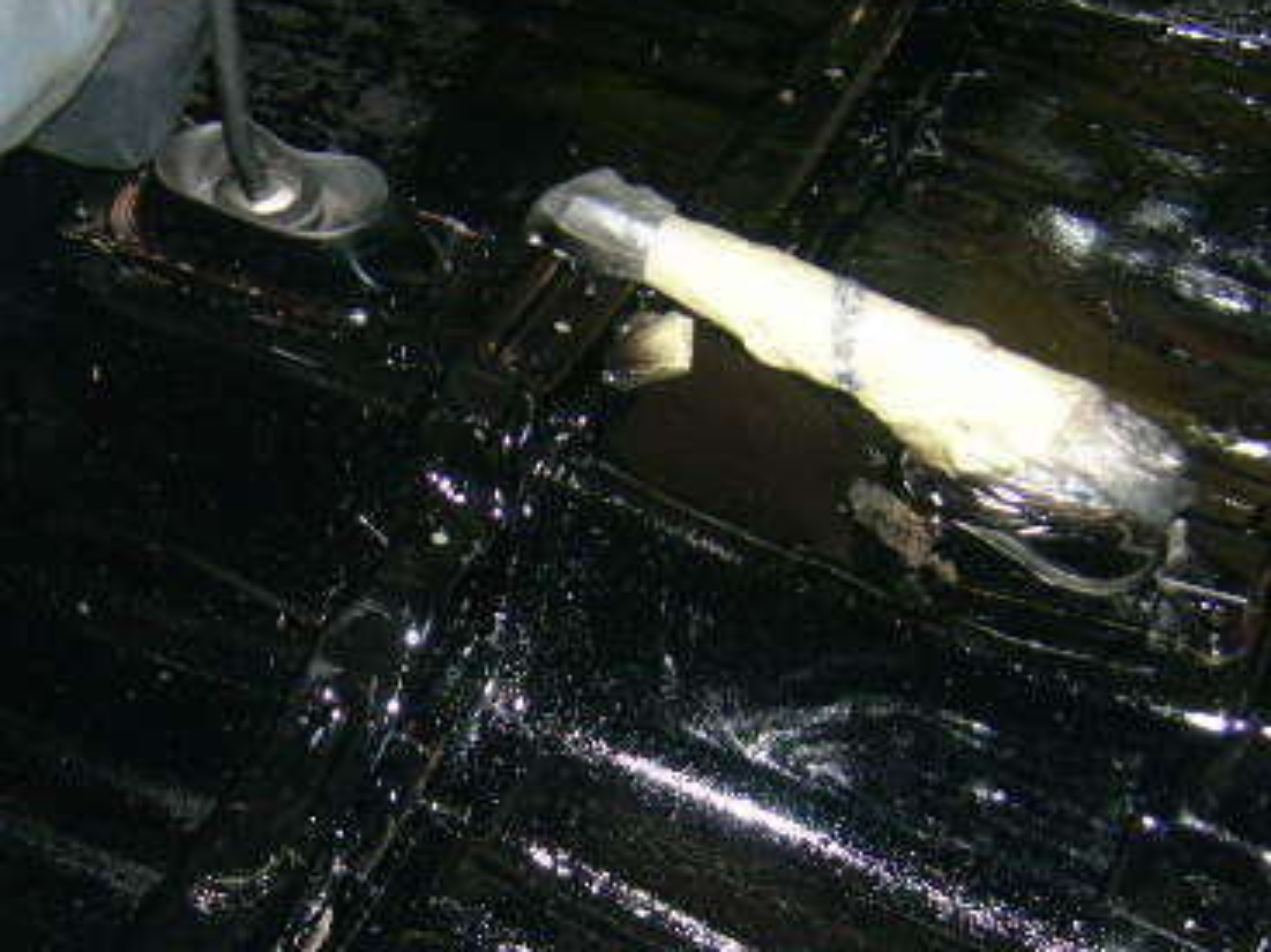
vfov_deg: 24.0
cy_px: 592
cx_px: 388
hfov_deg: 31.4
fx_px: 2239
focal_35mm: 61
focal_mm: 5.95
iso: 100
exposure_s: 1/60
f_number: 2.8
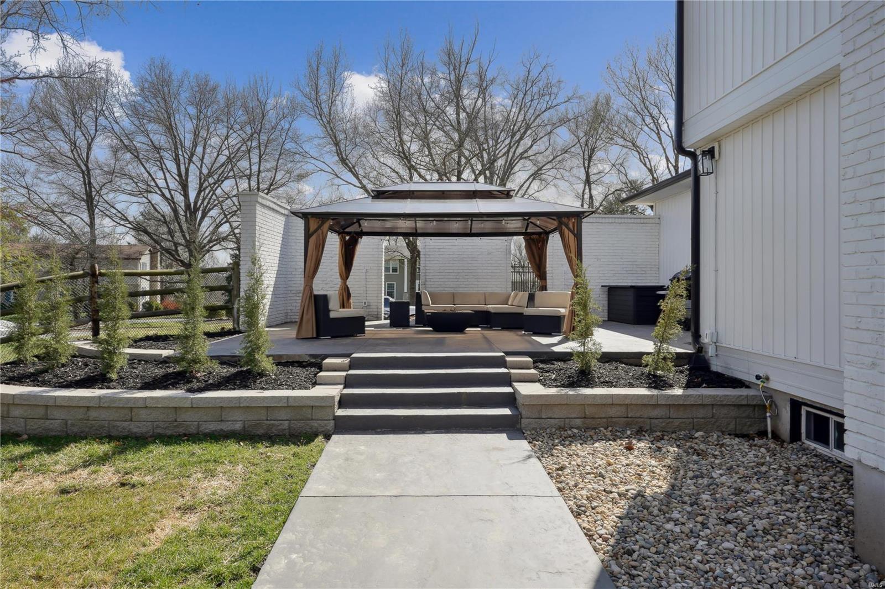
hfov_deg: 78.6
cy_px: 294
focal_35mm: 22
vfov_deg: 57.2
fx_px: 541
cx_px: 442
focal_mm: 22
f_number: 8
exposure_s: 1/640
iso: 400
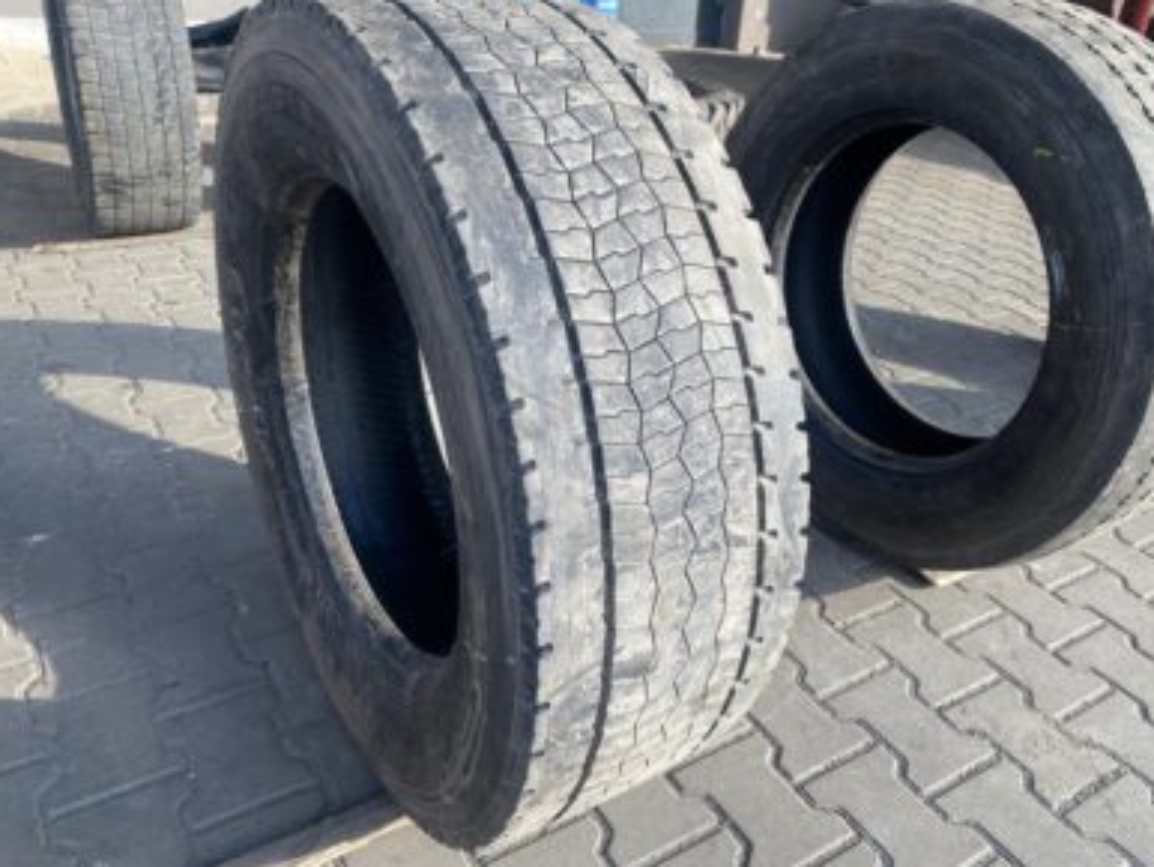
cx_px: 580
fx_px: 967
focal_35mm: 29
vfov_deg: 48.2
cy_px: 402
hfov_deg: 61.6
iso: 32
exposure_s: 1/344
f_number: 1.8
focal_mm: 4.25
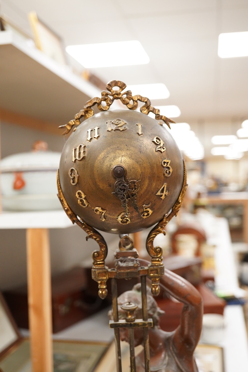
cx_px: 124
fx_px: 465
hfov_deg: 29.9
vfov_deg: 43.6
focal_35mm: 45
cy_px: 186
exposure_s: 1/160
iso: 2500
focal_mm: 30
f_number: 7.1
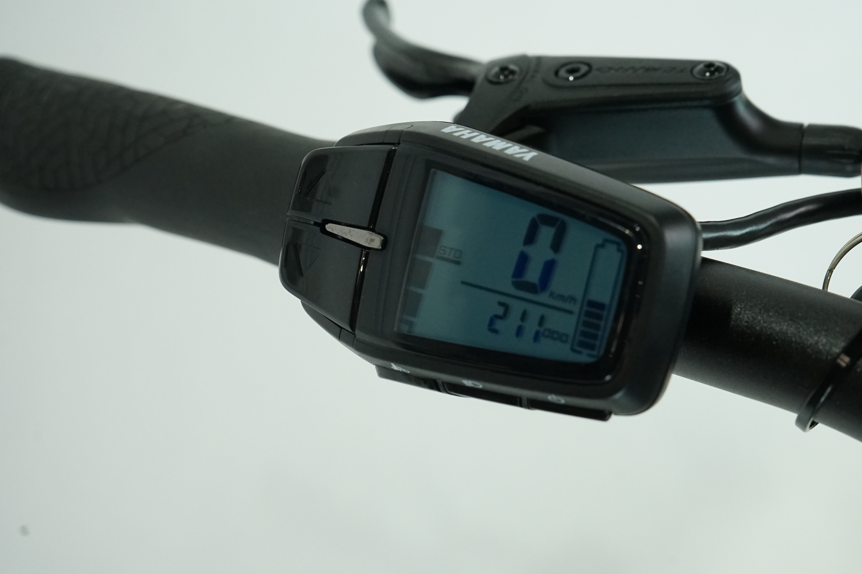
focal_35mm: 49
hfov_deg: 40.2
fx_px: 1173
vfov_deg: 27.5
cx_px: 508
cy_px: 314
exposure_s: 1/200
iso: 2500
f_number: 7.1
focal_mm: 40
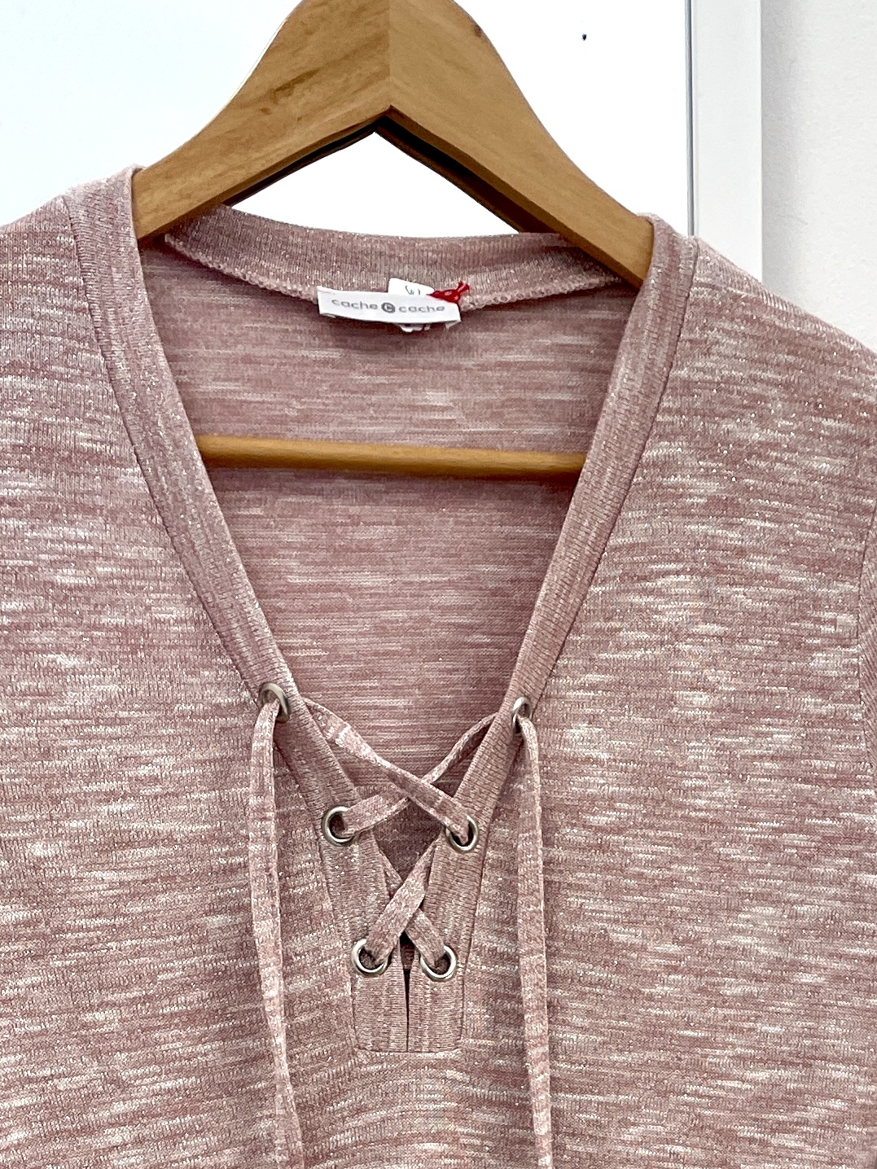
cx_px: 619
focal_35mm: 73
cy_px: 1373
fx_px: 2466
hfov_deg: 20.1
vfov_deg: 24.4
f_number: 1.6
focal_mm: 4.2
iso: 64
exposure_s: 1/100
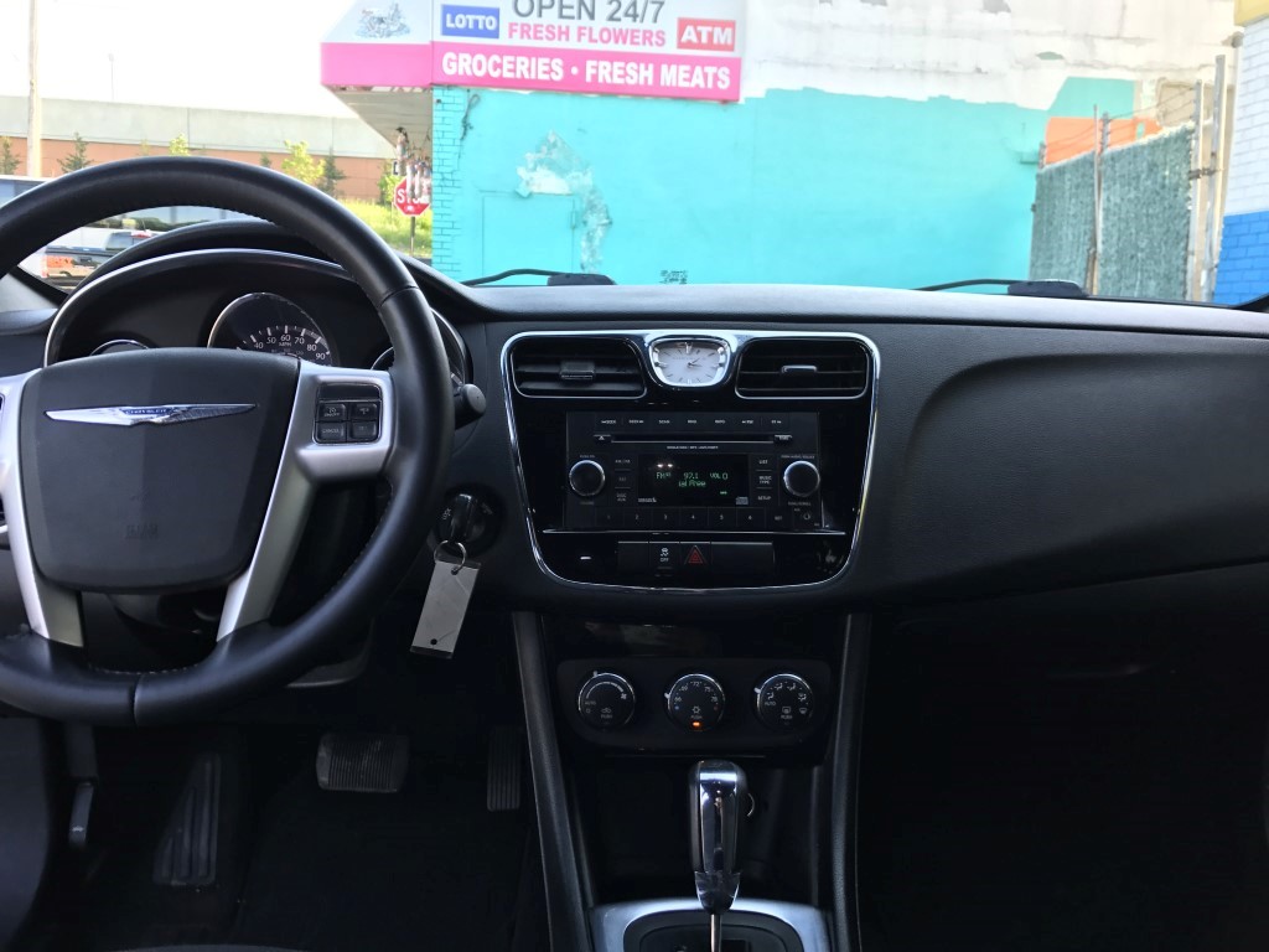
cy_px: 476
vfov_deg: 49.7
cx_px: 634
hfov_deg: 63.4
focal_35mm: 28
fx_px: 1026
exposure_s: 1/99
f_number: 1.8
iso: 20
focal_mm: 3.99
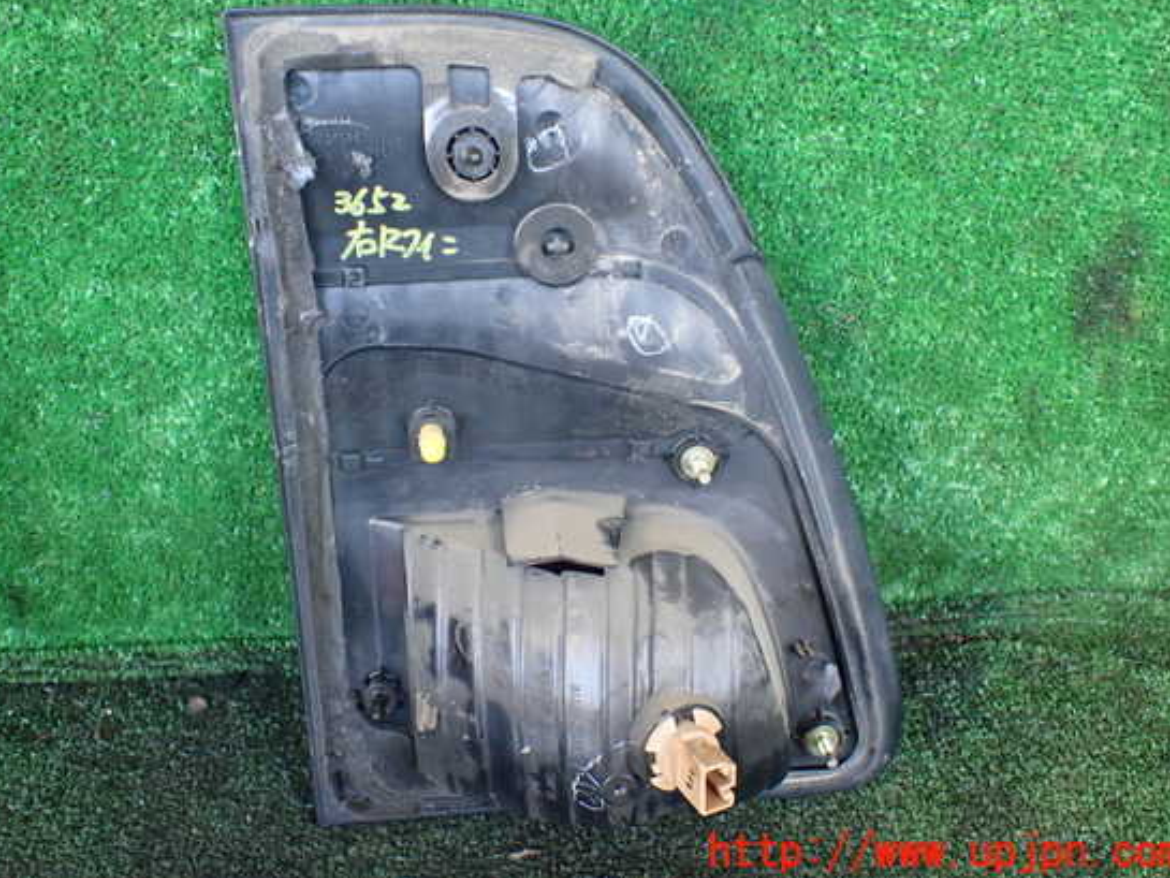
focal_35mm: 33
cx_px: 550
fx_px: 1116
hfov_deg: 55.3
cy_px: 397
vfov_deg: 42.9
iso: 640
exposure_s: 1/125
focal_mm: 5.4
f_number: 2.3
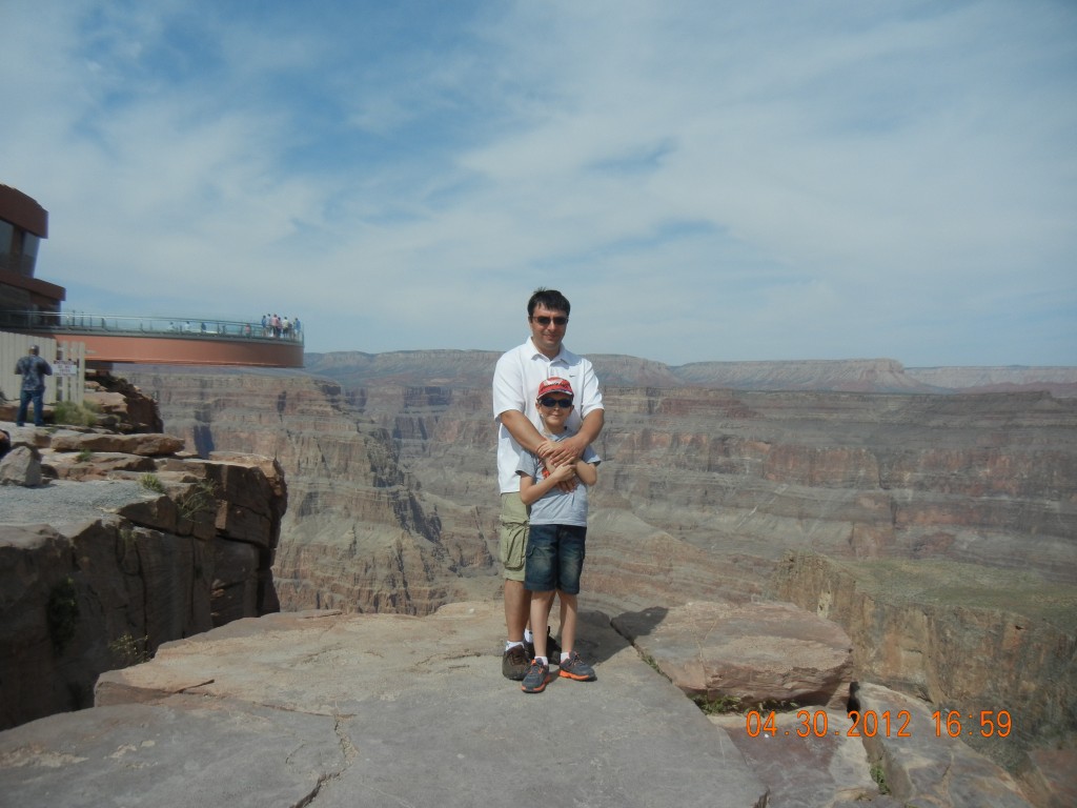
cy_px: 404
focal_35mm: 30
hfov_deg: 60.0
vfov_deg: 46.8
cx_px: 538
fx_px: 933
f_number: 7
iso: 160
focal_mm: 5.4
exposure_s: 1/781
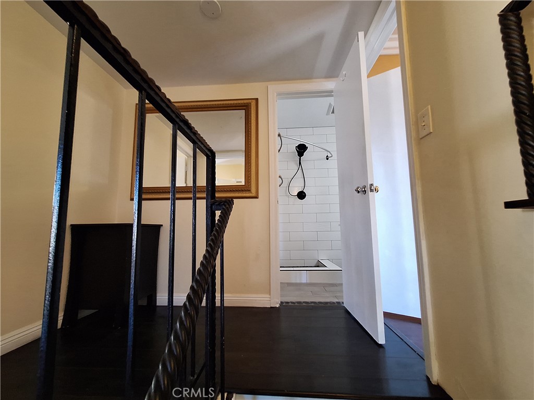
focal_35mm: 13
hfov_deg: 106.2
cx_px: 267
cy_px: 200
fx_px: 201
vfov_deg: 89.9
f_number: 2.2
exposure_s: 1/24
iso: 250
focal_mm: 1.74
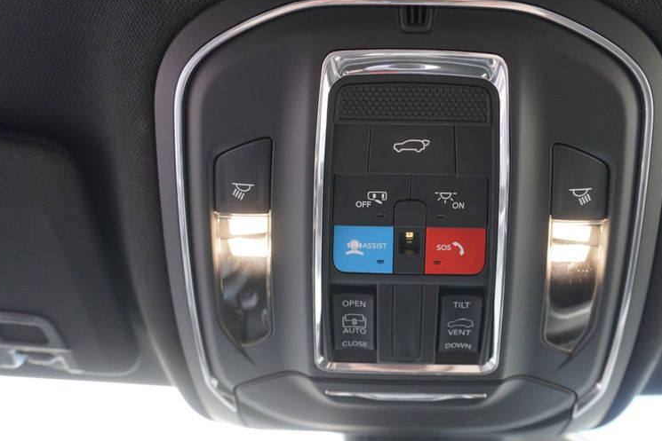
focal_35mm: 33
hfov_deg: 56.8
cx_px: 398
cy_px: 227
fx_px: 607
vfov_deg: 40.0
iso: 400
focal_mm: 16
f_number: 4
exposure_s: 1/60
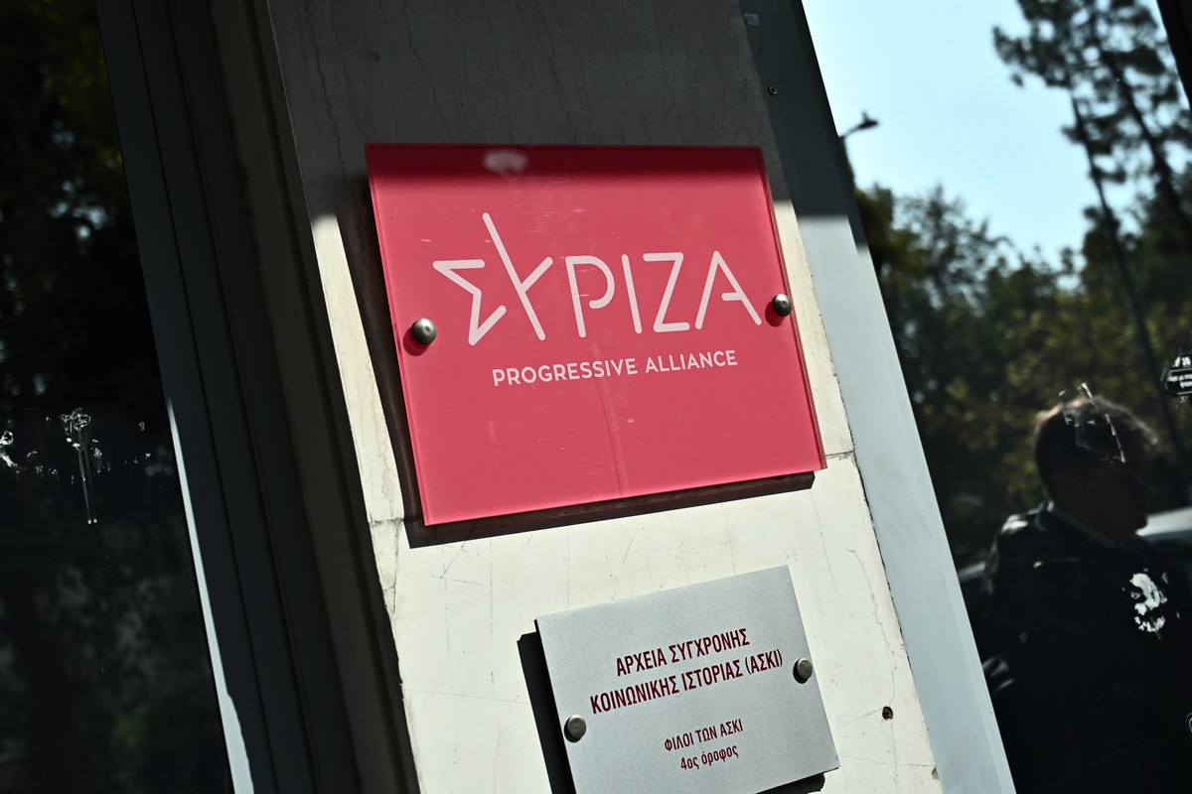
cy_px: 397
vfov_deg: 31.2
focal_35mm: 43
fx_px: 1424
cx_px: 596
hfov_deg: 45.4
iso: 500
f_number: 4
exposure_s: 1/10000
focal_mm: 43
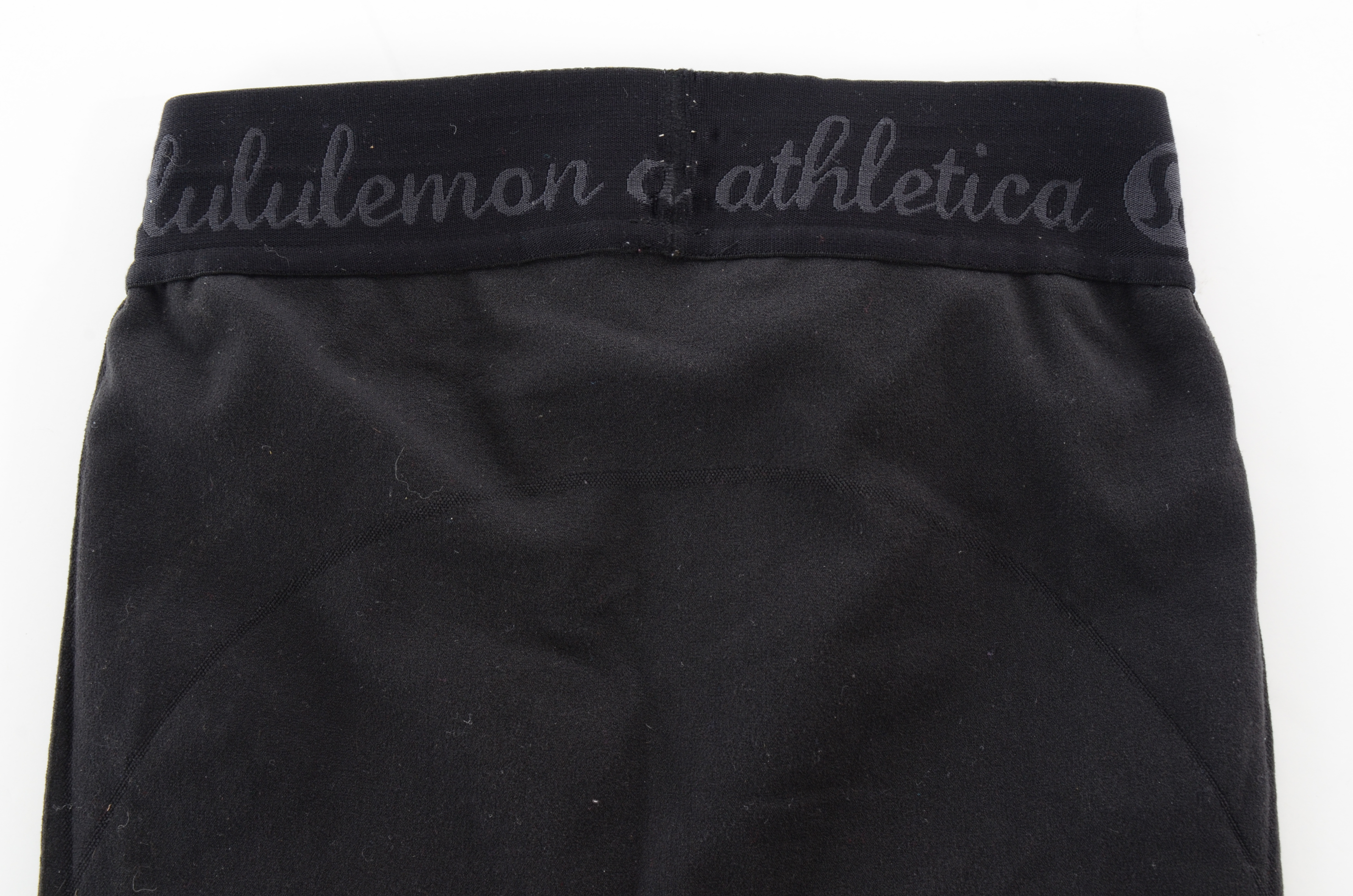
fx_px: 1631
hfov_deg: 45.0
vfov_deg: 30.7
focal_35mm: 44
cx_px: 676
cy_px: 448
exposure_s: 1/100
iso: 400
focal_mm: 29
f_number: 14
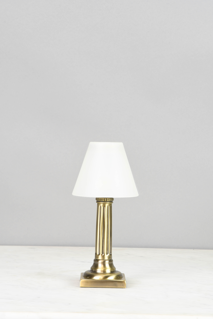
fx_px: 932
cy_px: 160
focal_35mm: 105
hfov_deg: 13.0
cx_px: 106
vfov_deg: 19.5
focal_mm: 70
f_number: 13
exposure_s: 1/1.25
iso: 100
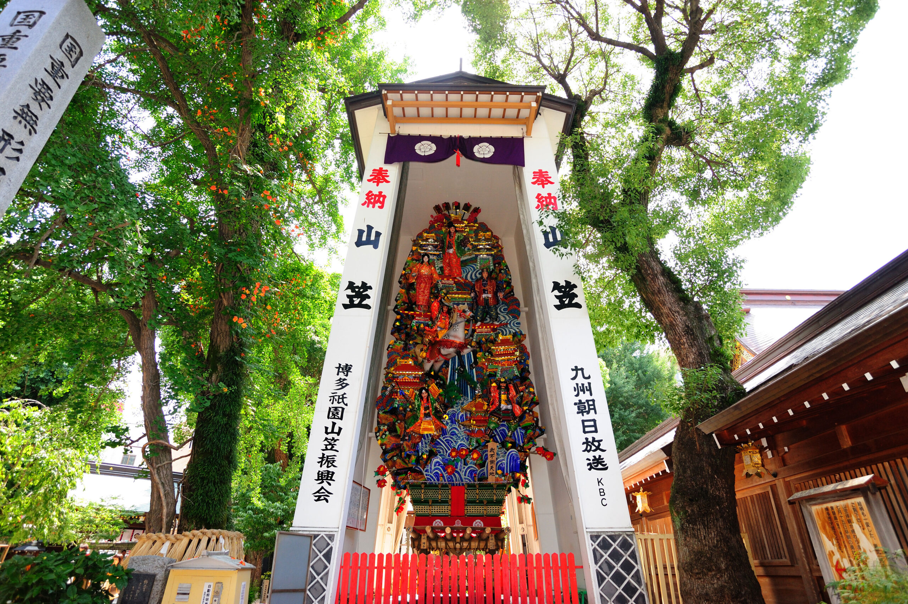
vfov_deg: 61.9
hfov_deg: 84.0
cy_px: 302
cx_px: 454
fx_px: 504
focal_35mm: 20
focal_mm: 20
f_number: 6.3
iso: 800
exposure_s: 1/250
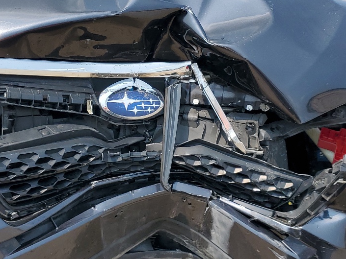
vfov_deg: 24.7
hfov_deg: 32.7
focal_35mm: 59
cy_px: 87
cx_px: 151
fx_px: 590
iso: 50
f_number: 1.5
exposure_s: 1/2500
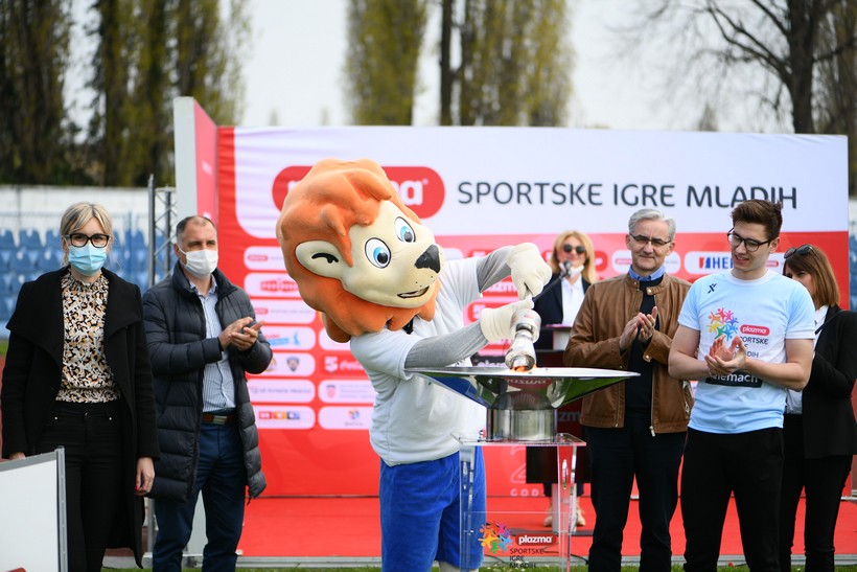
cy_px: 286
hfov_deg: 19.5
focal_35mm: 105
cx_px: 428
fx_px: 2500
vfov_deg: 13.0
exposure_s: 1/640
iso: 100
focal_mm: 105
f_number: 2.8
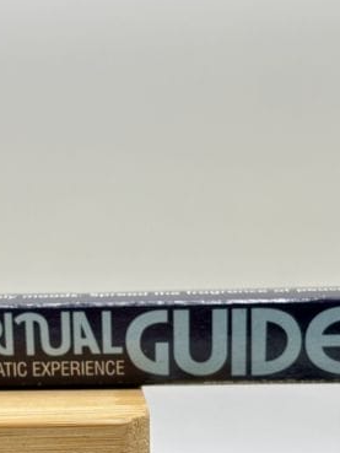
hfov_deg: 15.7
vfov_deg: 20.5
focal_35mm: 94
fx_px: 1230
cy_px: 396
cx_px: 98
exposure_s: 1/100
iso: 40
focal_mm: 5.96
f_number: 1.6
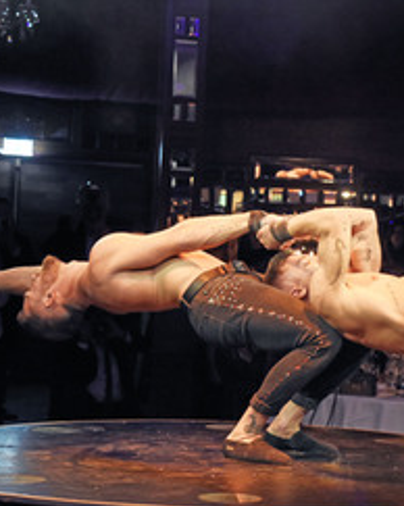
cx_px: 359
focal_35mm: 115
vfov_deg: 16.7
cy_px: 244
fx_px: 1721
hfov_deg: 13.3
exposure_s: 1/60
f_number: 6.3
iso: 3200
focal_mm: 66
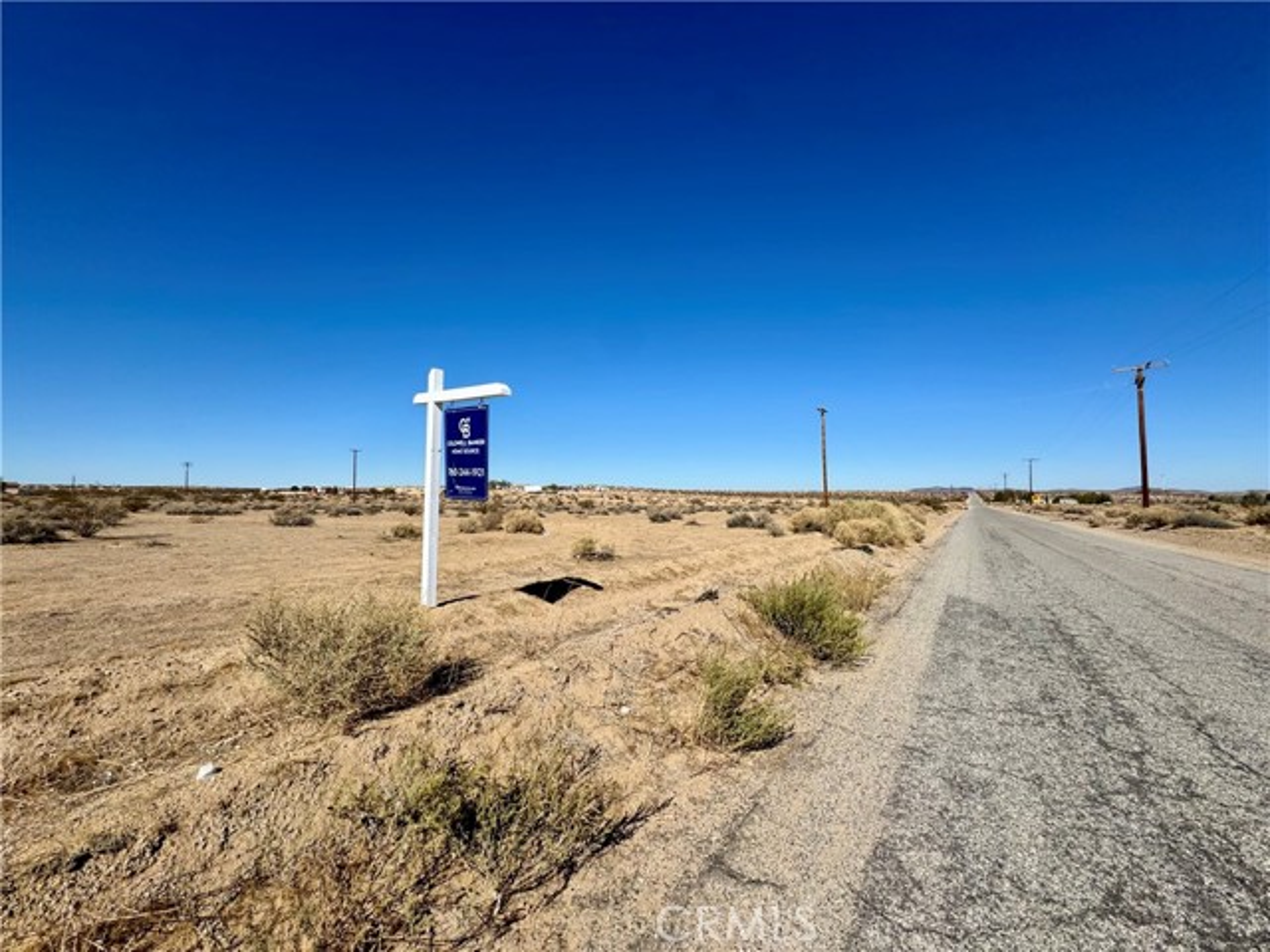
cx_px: 635
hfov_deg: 102.1
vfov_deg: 85.7
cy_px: 476
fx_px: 514
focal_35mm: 14
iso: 50
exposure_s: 1/3906
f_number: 2.2
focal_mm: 2.22
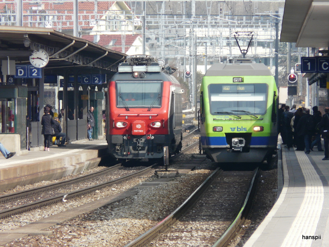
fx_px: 4790
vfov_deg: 3.0
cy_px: 124
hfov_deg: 3.9
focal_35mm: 504
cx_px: 164
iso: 100
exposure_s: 1/250
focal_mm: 82.8
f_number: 5.6
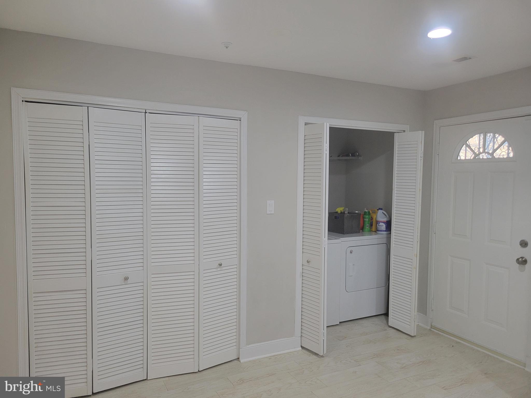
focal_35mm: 26
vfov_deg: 53.1
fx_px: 399
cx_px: 266
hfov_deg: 67.3
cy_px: 199
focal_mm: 5.4
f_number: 1.8
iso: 200
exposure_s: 1/60
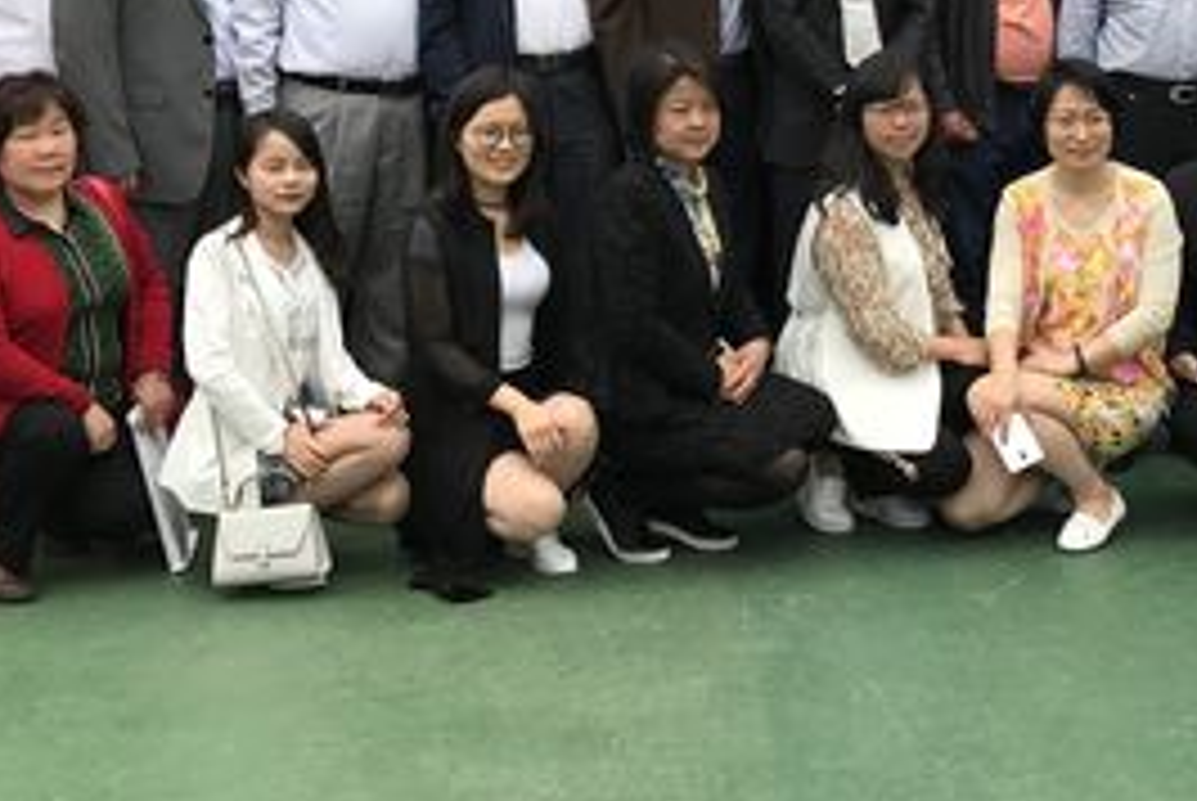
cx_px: 846
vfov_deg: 19.0
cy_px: 18
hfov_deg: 28.5
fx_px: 2330
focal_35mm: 70
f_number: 1.8
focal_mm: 3.99
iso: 20
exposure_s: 1/634
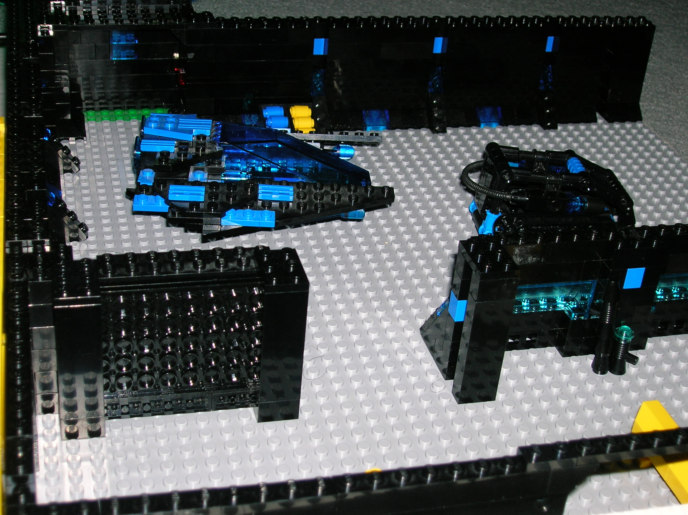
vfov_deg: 27.0
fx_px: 1072
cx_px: 344
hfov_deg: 35.6
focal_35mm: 54
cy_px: 258
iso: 50
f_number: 3.4
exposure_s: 1/60.1
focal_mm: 9
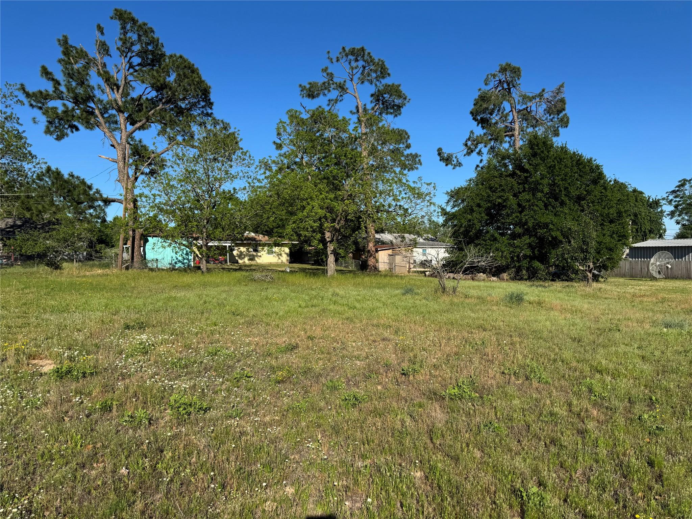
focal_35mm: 24
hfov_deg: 71.6
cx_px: 346
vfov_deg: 56.8
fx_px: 480
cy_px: 260
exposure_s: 1/4608
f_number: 1.78
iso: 80
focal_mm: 6.76
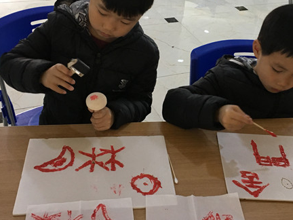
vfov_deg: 30.8
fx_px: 398
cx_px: 174
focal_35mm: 47
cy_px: 89
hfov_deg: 40.3
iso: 200
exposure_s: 1/33
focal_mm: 4.15
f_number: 2.2
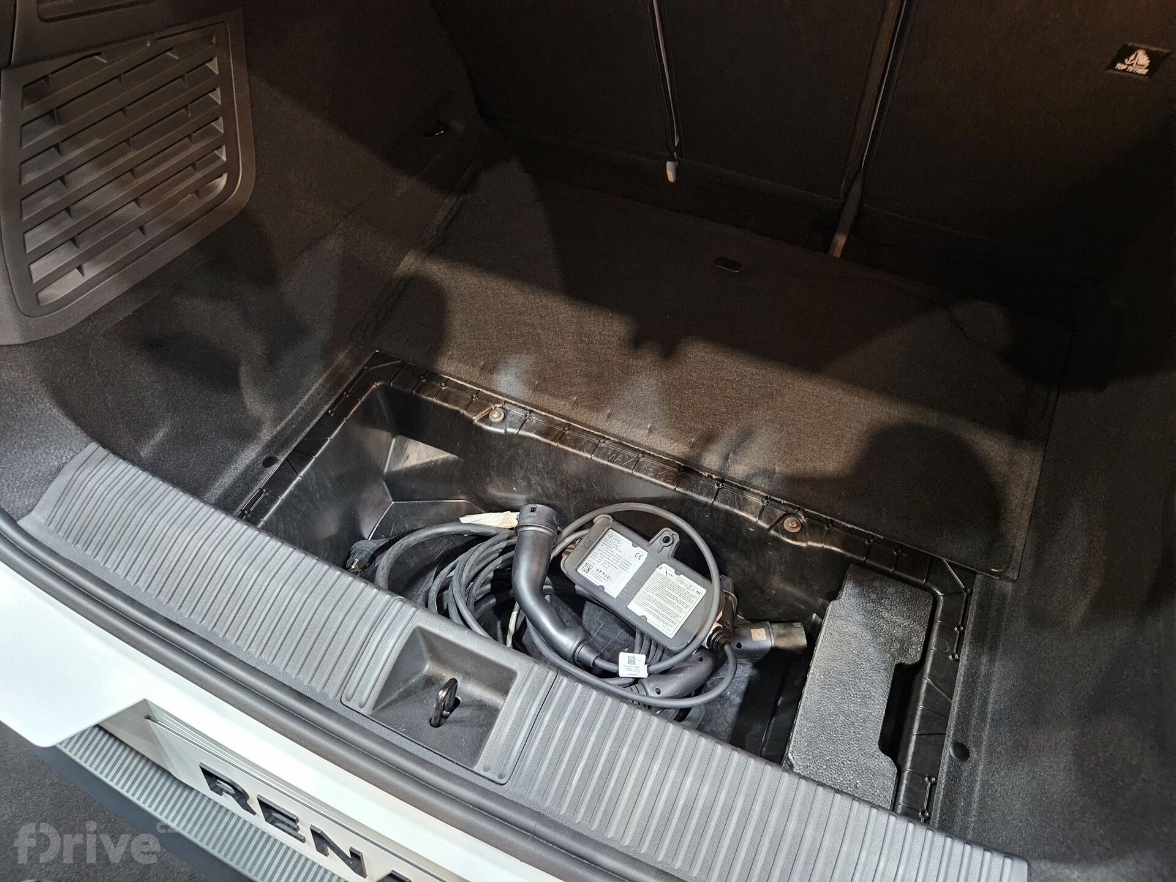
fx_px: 781
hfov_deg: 73.9
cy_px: 441
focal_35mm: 23
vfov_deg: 58.9
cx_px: 588
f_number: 1.8
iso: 800
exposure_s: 1/25
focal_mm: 5.4
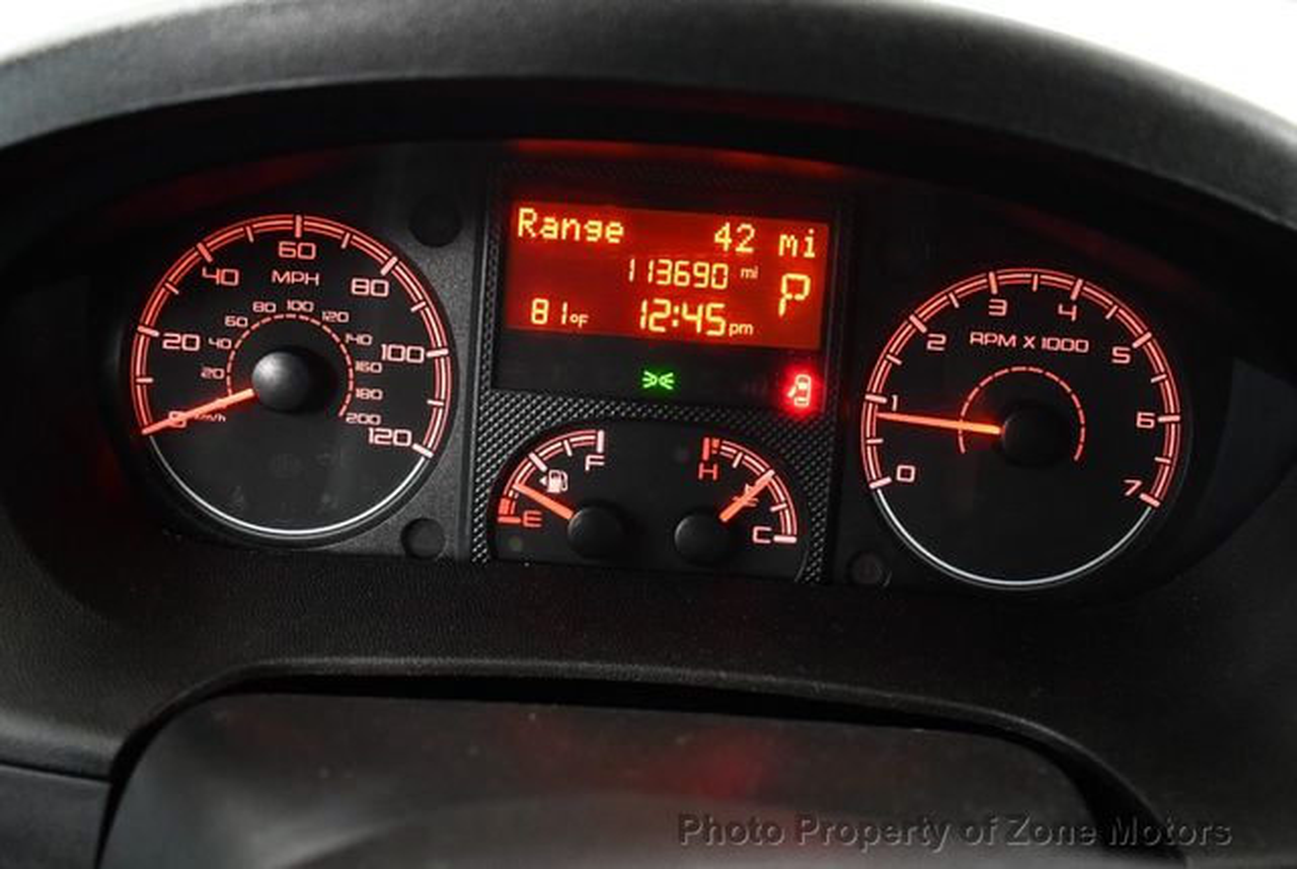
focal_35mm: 36
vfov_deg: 37.0
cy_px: 434
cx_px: 648
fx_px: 1299
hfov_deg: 53.1
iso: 3200
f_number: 3.5
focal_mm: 18
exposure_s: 1/80
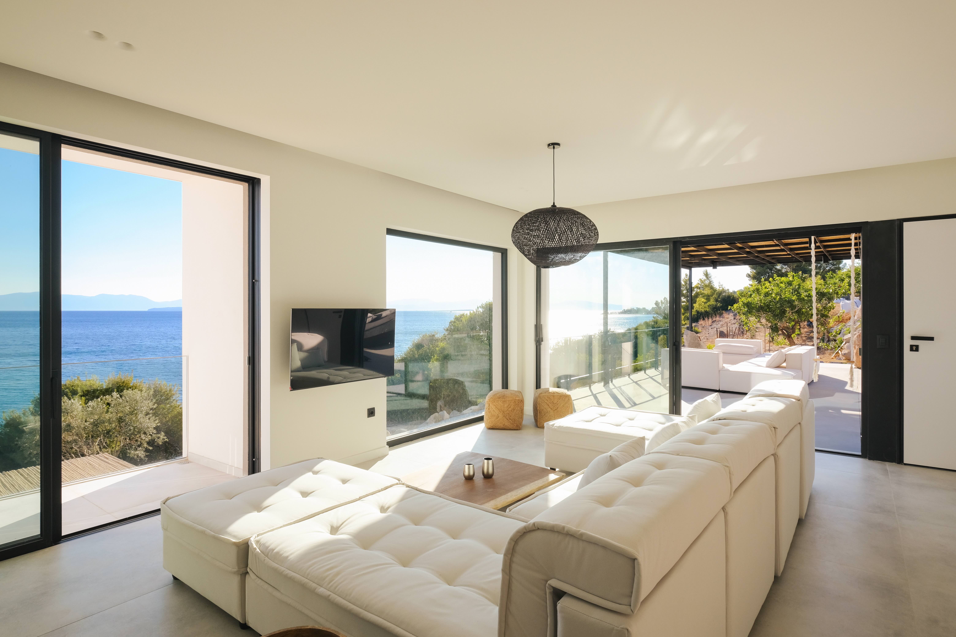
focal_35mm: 19
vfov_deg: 64.6
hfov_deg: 86.9
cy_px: 318
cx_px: 478
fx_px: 505
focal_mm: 12.6
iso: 400
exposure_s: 1/320
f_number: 9
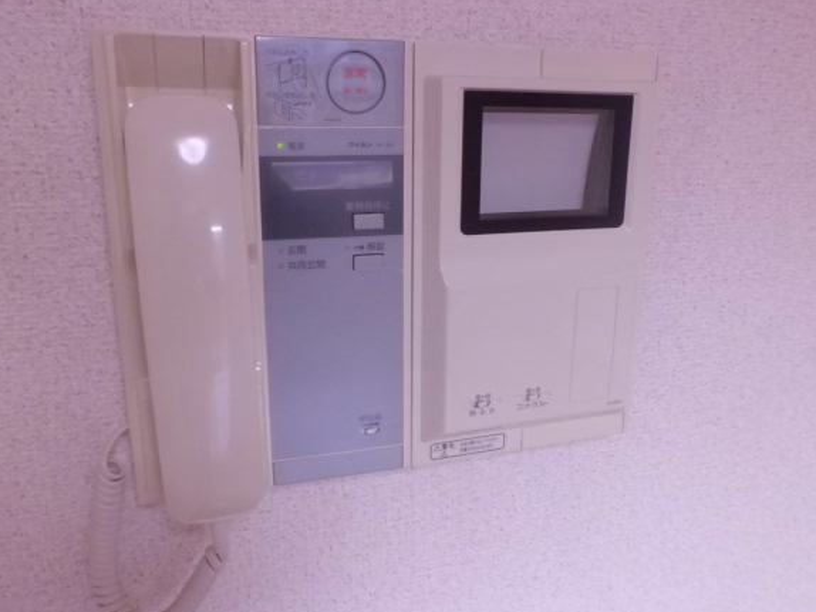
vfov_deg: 48.2
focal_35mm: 29
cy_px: 303
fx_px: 683
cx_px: 409
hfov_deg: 61.7
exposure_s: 1/60
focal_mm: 4.7
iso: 200
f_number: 2.8
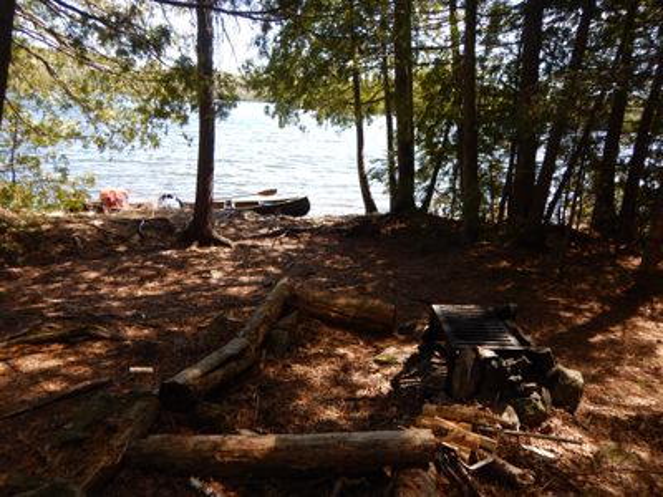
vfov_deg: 56.8
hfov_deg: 71.6
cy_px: 248
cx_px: 332
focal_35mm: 24
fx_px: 460
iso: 125
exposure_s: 1/250
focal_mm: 4.3
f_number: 2.8
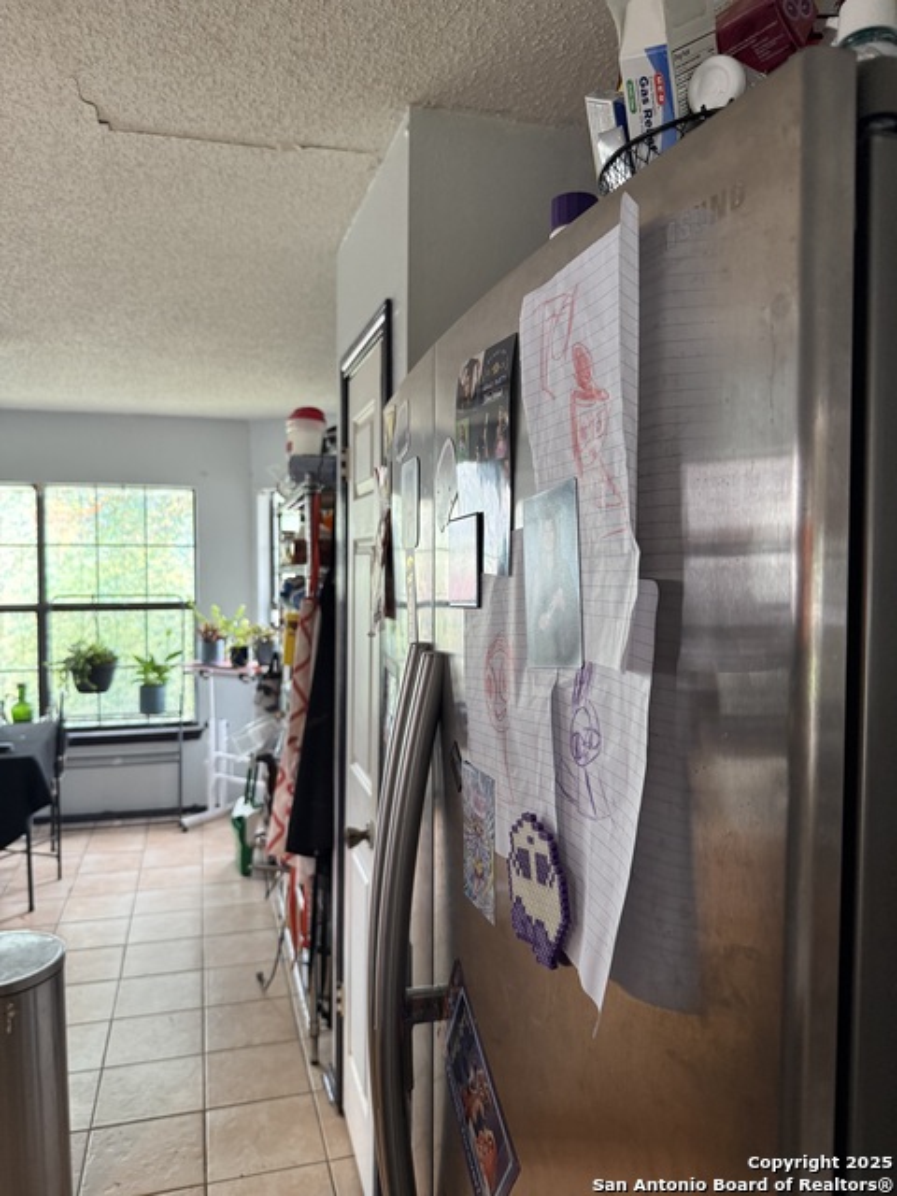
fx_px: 829
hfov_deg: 56.8
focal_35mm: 24
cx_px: 448
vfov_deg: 71.6
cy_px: 598
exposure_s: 1/60
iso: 250
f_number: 1.78
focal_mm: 6.76
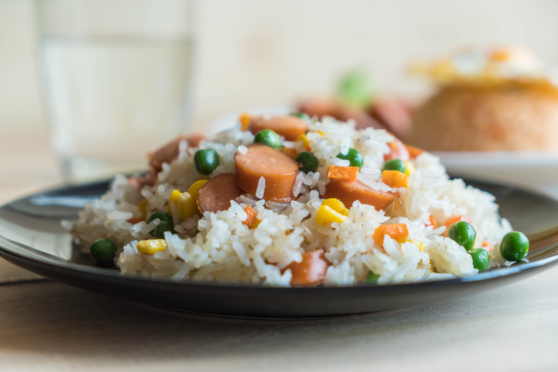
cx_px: 279
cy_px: 186
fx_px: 1085
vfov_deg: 19.5
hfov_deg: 28.8
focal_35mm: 70
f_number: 4
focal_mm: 70
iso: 320
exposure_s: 1/60
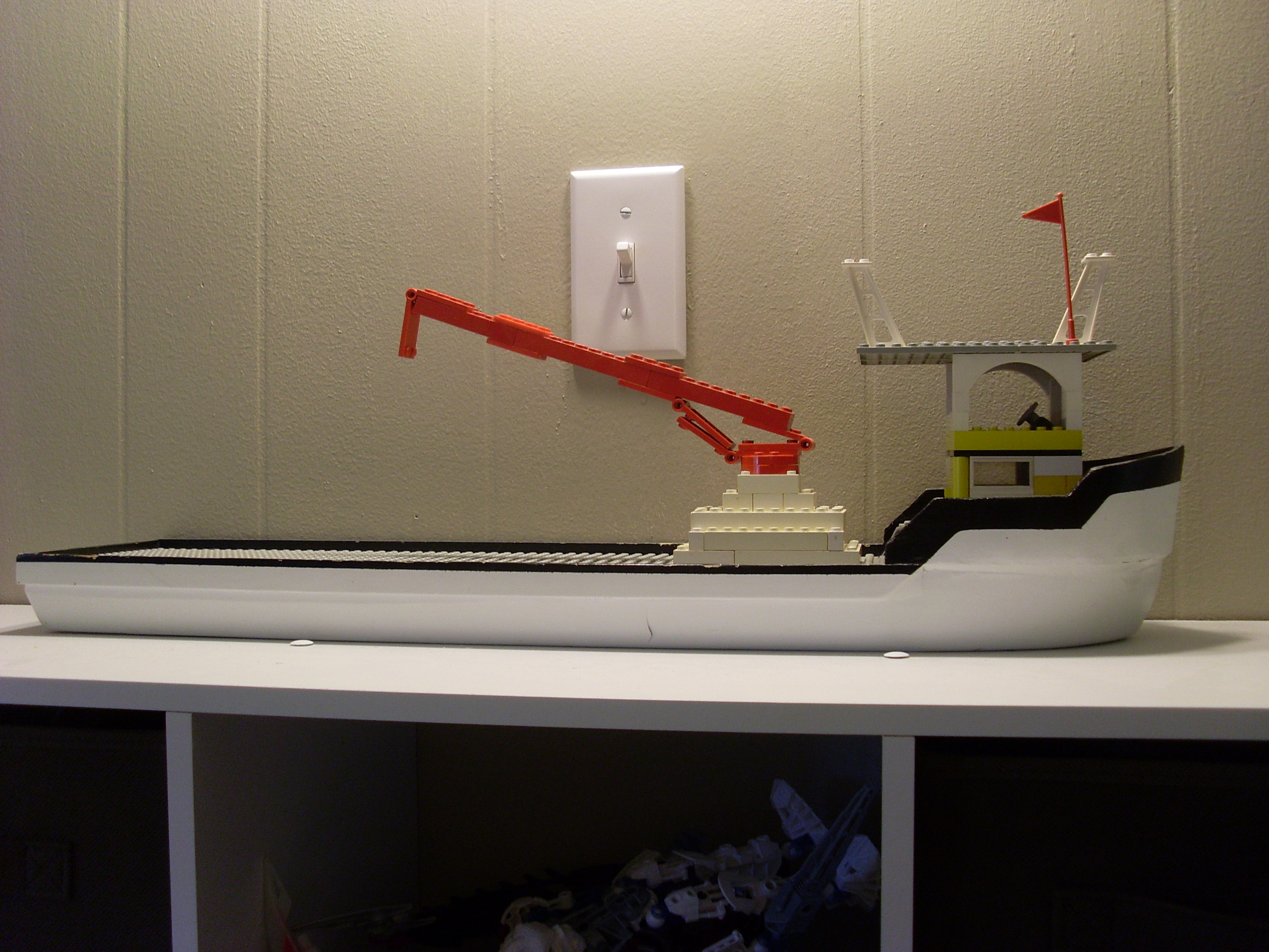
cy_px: 476
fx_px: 1393
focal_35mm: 38
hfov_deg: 49.0
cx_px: 634
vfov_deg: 37.7
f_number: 3
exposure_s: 1/10
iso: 80
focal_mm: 6.3
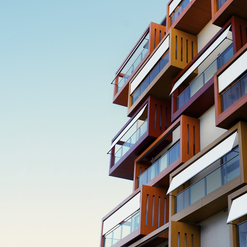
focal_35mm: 56
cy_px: 123
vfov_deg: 30.6
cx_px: 193
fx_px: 452
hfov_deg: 29.9
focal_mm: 28
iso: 200
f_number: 7.1
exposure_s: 1/200
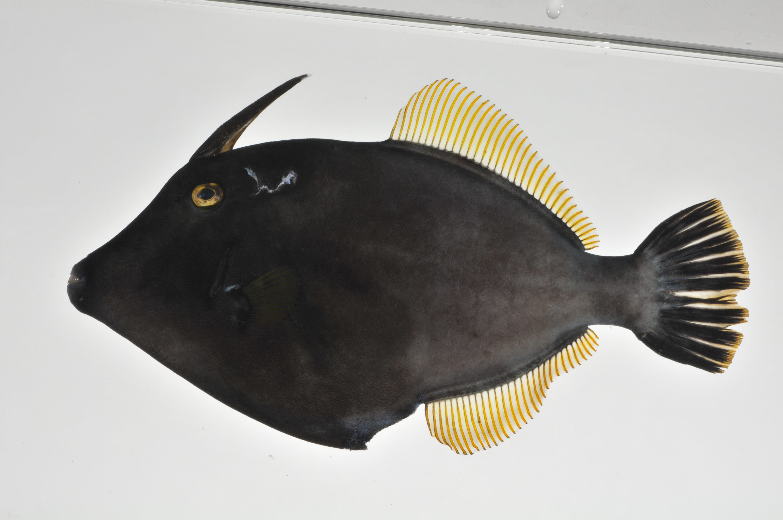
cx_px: 392
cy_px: 260
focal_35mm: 158
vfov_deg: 8.7
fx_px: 3421
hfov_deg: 13.1
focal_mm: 105
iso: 200
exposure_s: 1/60
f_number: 29
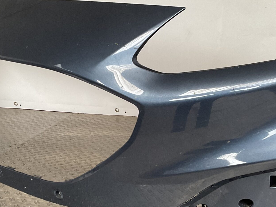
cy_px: 146
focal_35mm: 60
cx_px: 156
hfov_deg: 32.1
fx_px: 478
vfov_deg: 24.2
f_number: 1.8
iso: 100
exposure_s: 1/60
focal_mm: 3
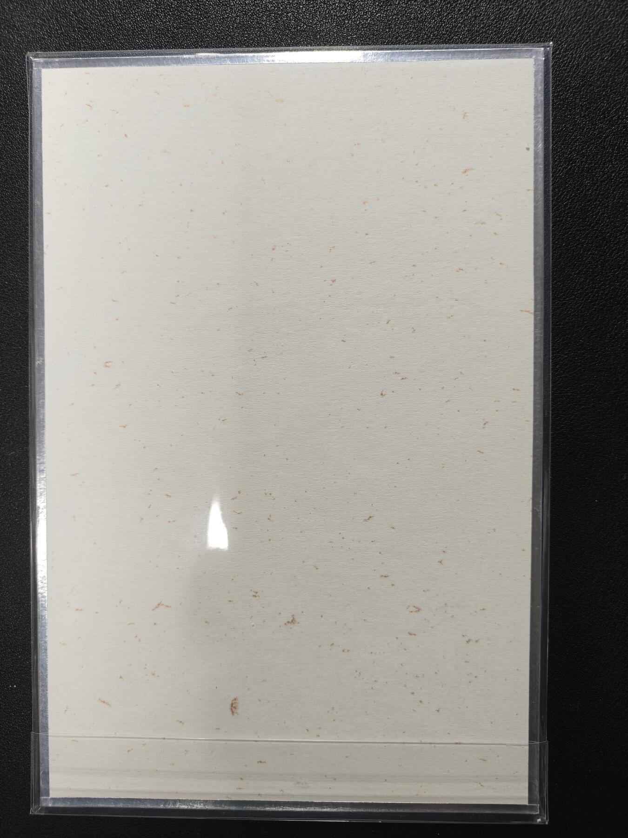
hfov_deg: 56.8
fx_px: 581
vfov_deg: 71.6
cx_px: 314
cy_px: 419
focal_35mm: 24
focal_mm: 5.59
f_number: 1.8
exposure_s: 1/50
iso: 250
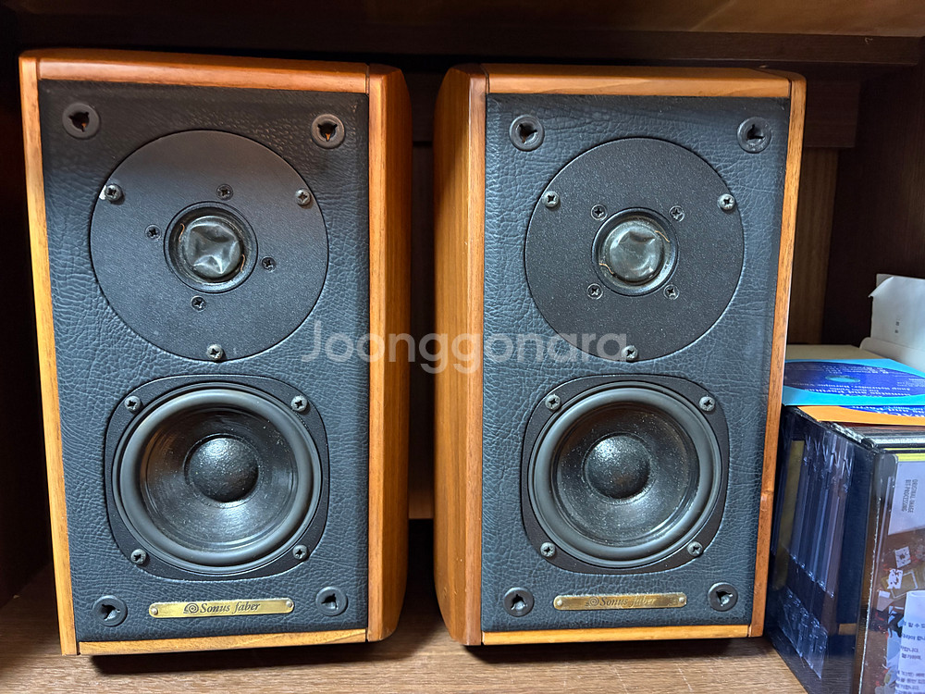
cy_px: 347
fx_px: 695
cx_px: 462
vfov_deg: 53.1
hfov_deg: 67.3
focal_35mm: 26
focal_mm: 5.96
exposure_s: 1/30
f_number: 1.6
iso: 800
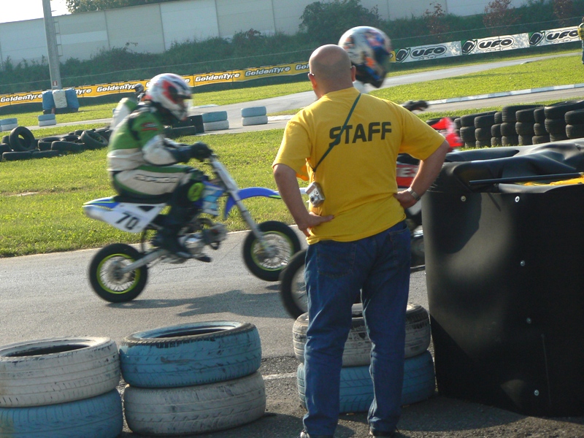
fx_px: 2092
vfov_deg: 12.0
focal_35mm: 124
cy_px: 219
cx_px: 292
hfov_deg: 15.9
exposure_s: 1/500
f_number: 3.6
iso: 100
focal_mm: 20.7
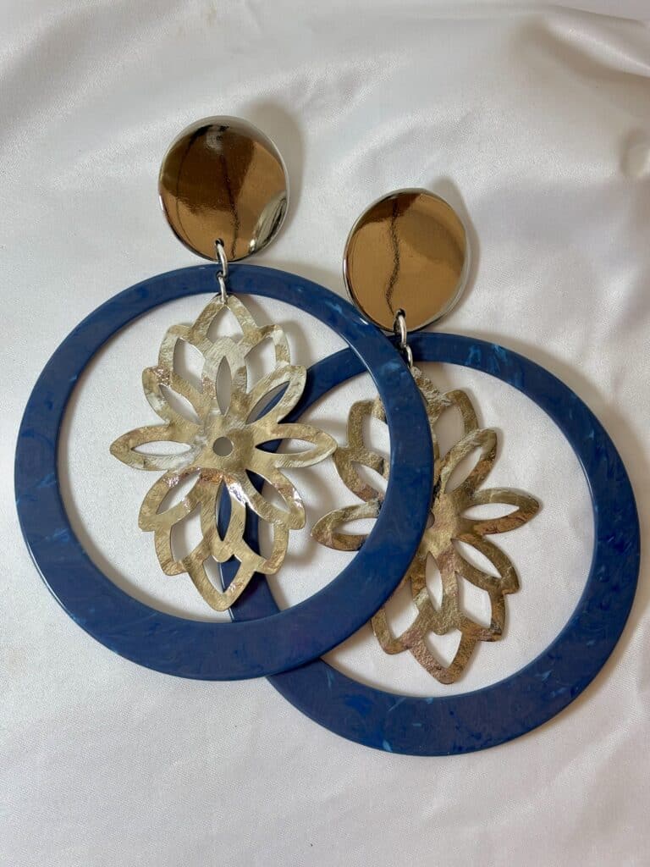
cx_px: 325
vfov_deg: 36.8
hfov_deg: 28.0
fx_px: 1302
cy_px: 434
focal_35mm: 52
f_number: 1.6
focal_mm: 5.96
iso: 40
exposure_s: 1/100
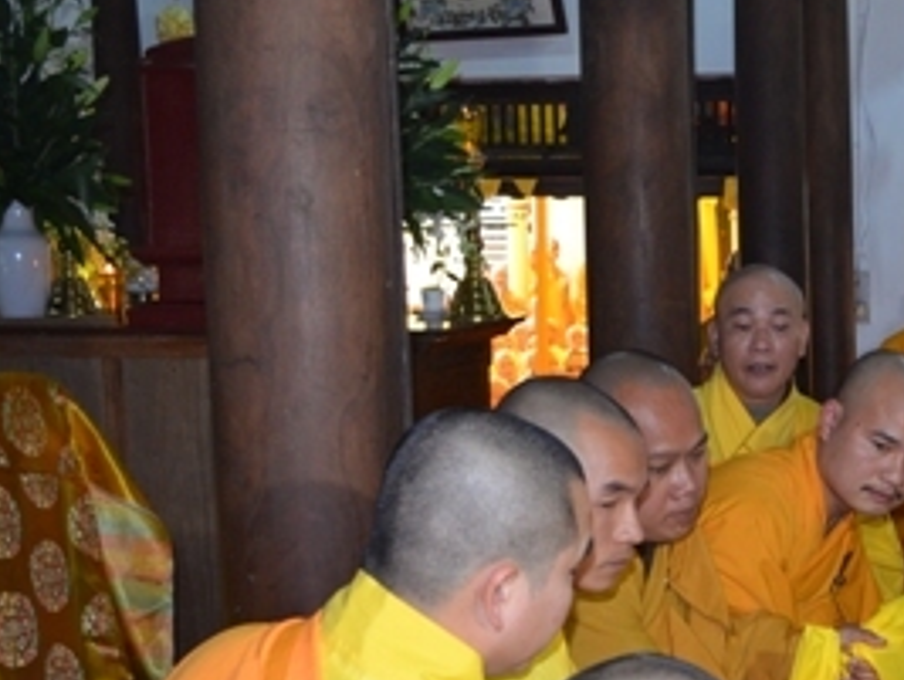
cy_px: 521
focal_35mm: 62
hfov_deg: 28.9
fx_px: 1621
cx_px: 931
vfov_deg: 23.4
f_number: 3.5
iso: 900
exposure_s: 1/60
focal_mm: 18
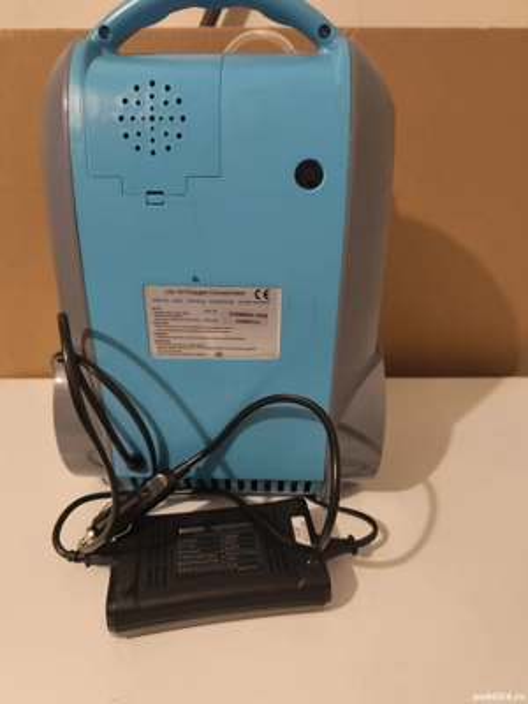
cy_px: 352
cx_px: 264
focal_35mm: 23
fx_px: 468
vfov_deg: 73.9
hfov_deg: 58.9
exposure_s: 1/33.3
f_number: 1.6
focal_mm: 6.57
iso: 640
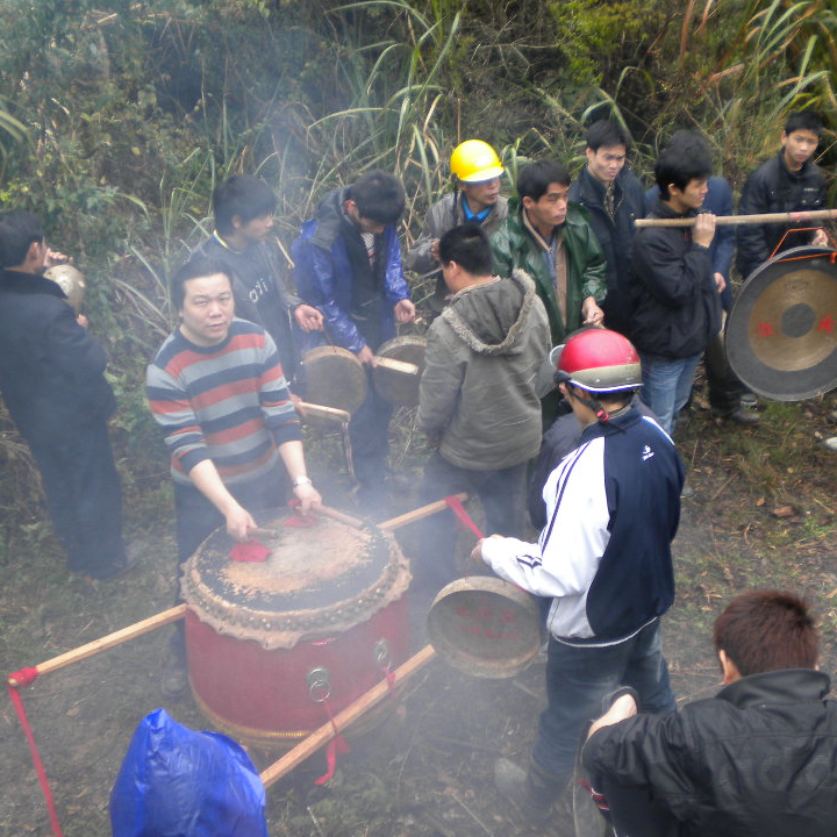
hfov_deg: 38.3
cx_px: 432
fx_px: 1204
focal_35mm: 44
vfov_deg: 38.3
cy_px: 439
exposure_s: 1/126
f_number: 3.1
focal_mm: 6.3
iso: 80
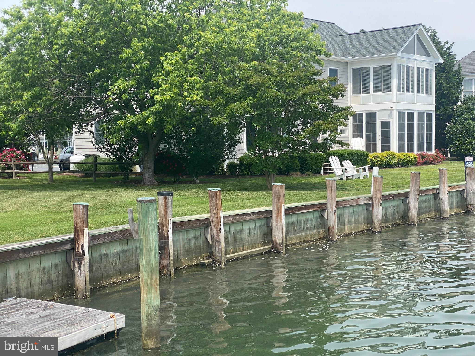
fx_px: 714
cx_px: 238
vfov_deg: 28.0
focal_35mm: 52
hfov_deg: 36.8
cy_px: 178
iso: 20
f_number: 2
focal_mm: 6
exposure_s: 1/1712
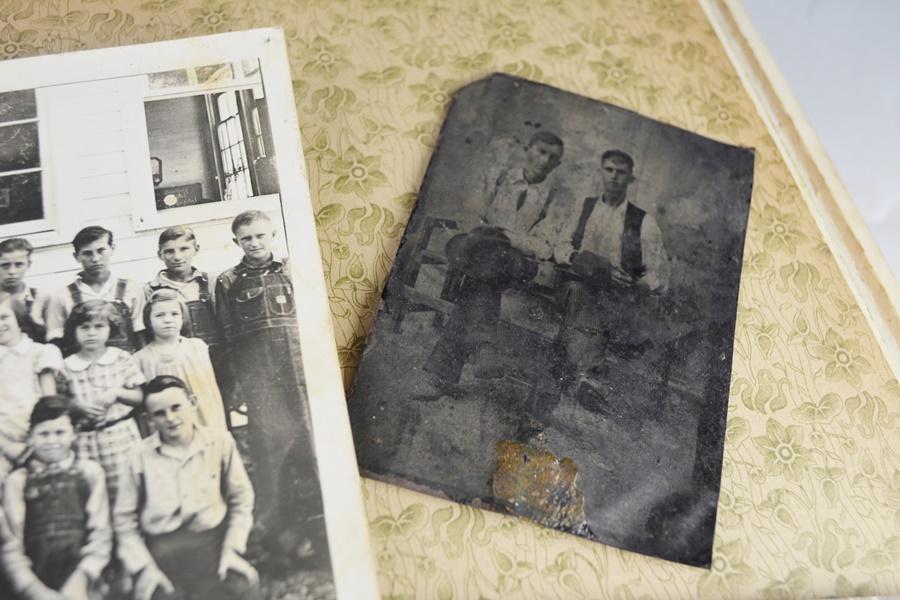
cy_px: 300
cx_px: 450
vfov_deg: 36.9
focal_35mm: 36
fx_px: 900
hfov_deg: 53.1
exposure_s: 1/100
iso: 400
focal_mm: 24
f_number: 5
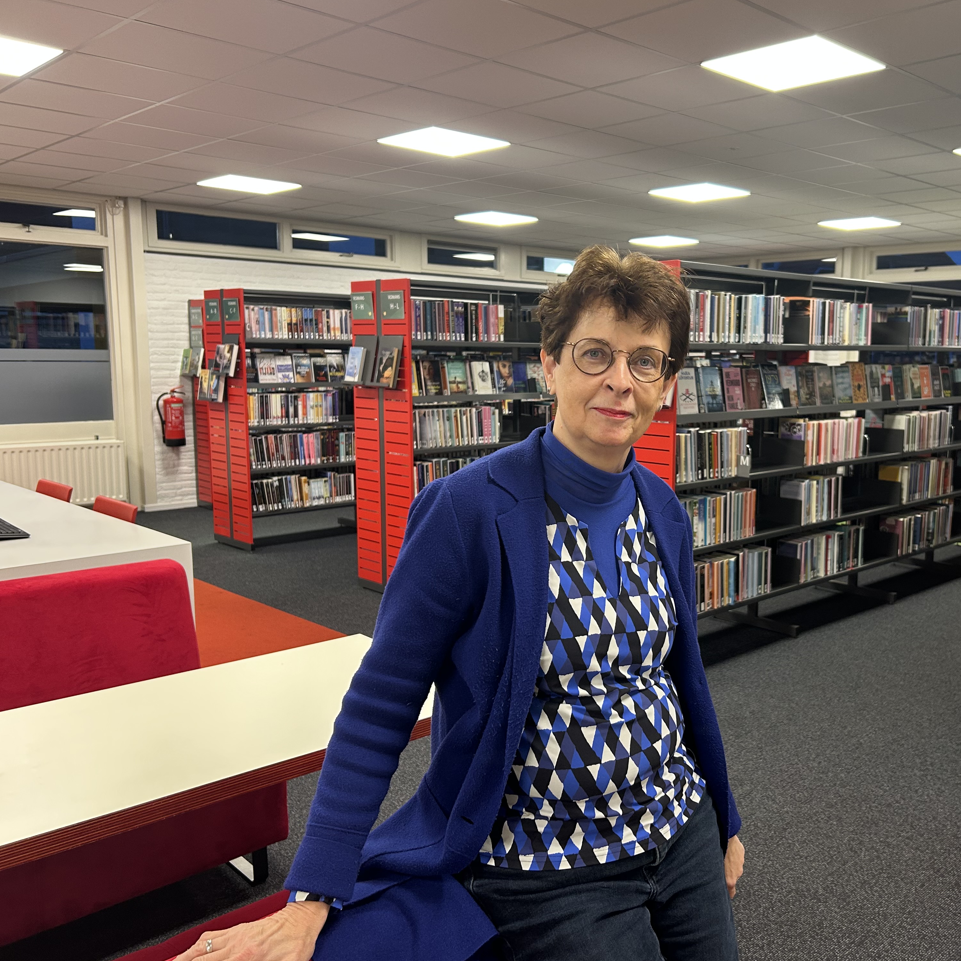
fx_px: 974
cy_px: 479
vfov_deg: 52.5
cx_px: 616
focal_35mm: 31
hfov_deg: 51.8
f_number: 1.5
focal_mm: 5.7
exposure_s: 1/50
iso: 100
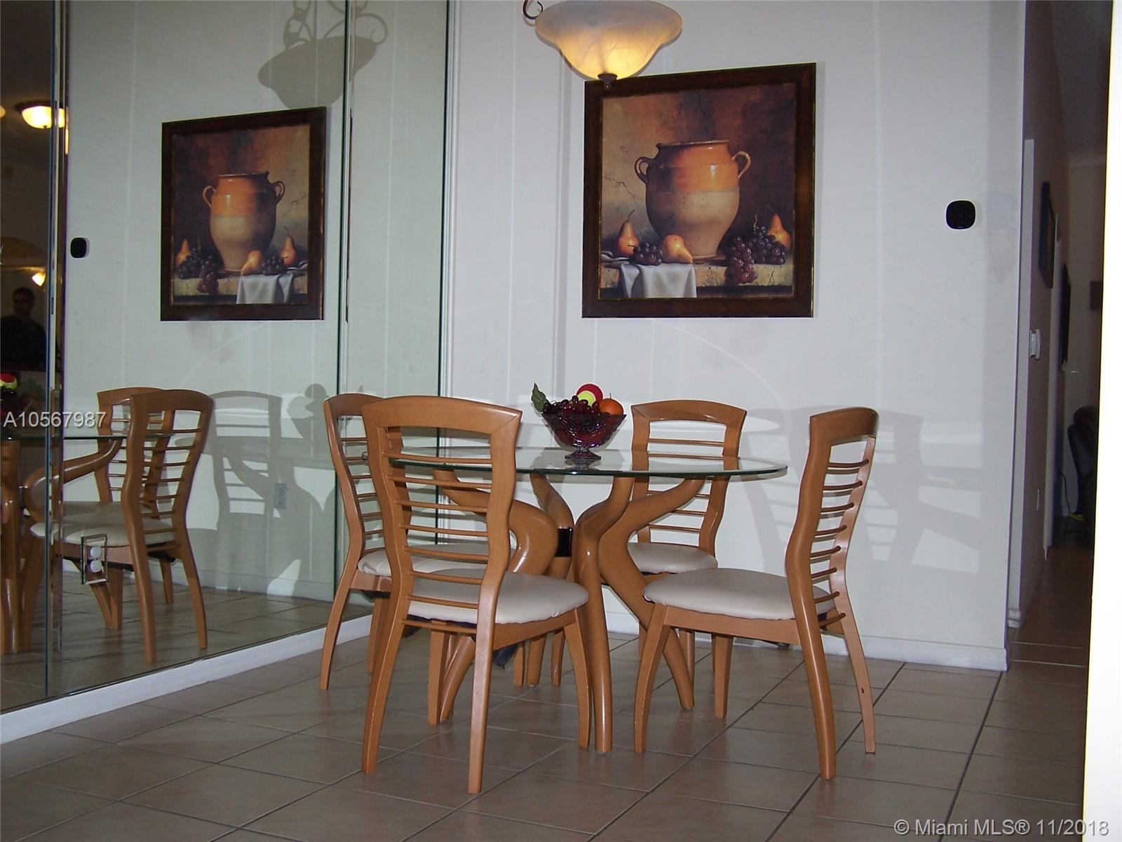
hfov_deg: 49.0
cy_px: 421
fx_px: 1232
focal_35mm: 38
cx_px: 561
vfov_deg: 37.7
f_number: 2.8
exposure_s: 1/60
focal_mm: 6.3
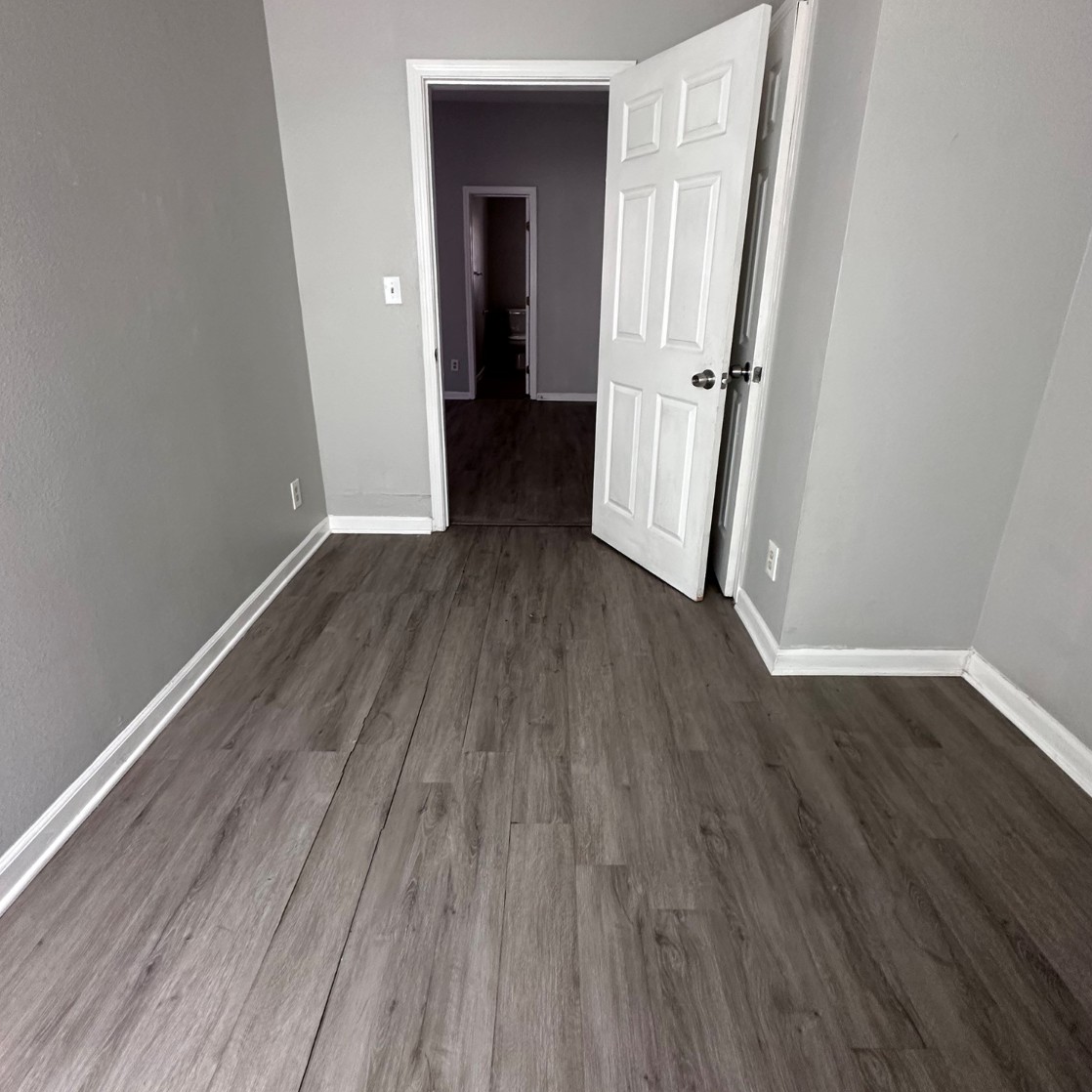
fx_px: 607
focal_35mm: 17
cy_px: 500
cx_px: 547
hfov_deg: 84.0
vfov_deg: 83.8
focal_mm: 2.22
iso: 320
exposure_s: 1/77
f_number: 2.2
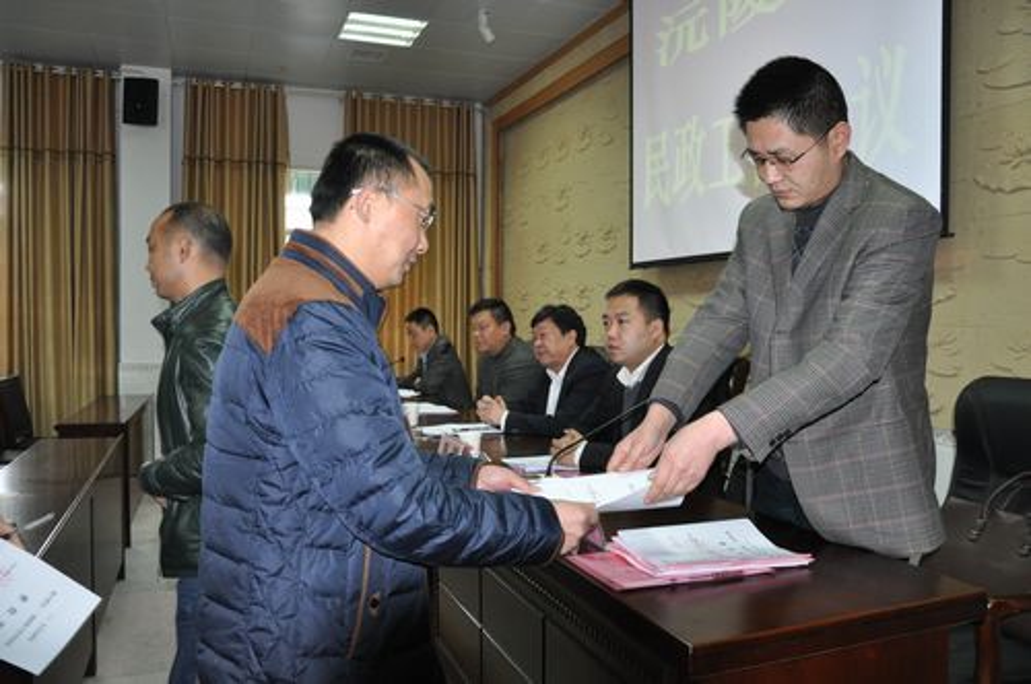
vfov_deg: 47.8
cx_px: 516
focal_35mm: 27
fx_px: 772
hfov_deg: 67.4
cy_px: 342
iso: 800
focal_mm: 18
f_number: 3.5
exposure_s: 1/60
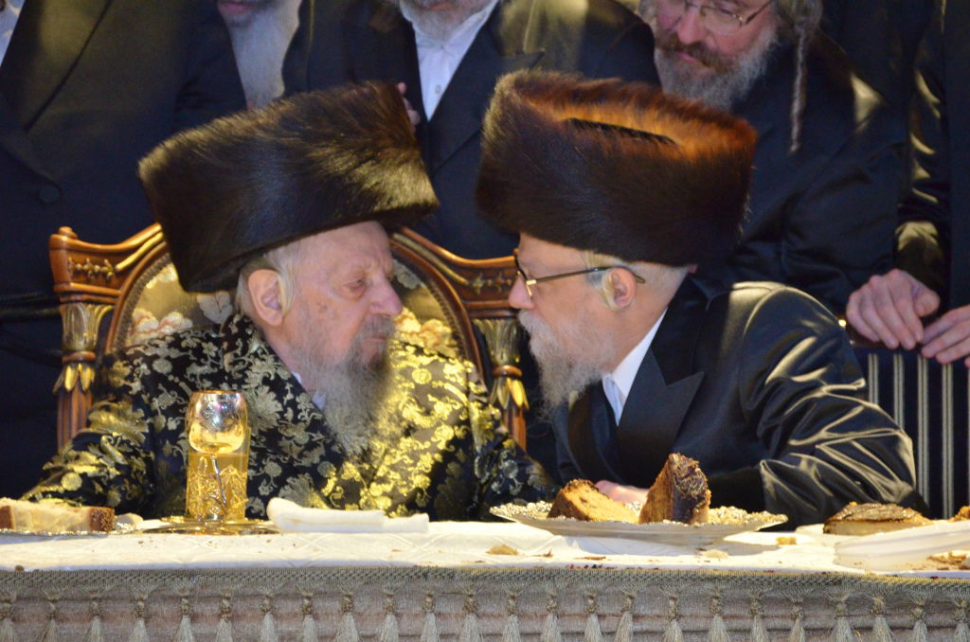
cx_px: 485
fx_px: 9276
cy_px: 321
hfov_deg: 6.0
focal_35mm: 345
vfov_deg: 4.0
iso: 2500
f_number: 5.6
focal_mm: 230
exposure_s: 1/100
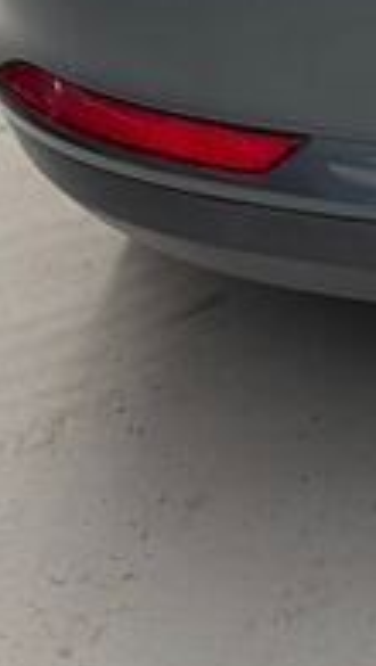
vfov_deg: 13.7
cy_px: -594
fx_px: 2423
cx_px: 1145
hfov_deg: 7.7
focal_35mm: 137
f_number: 1.78
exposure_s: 1/50
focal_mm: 6.76
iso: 200
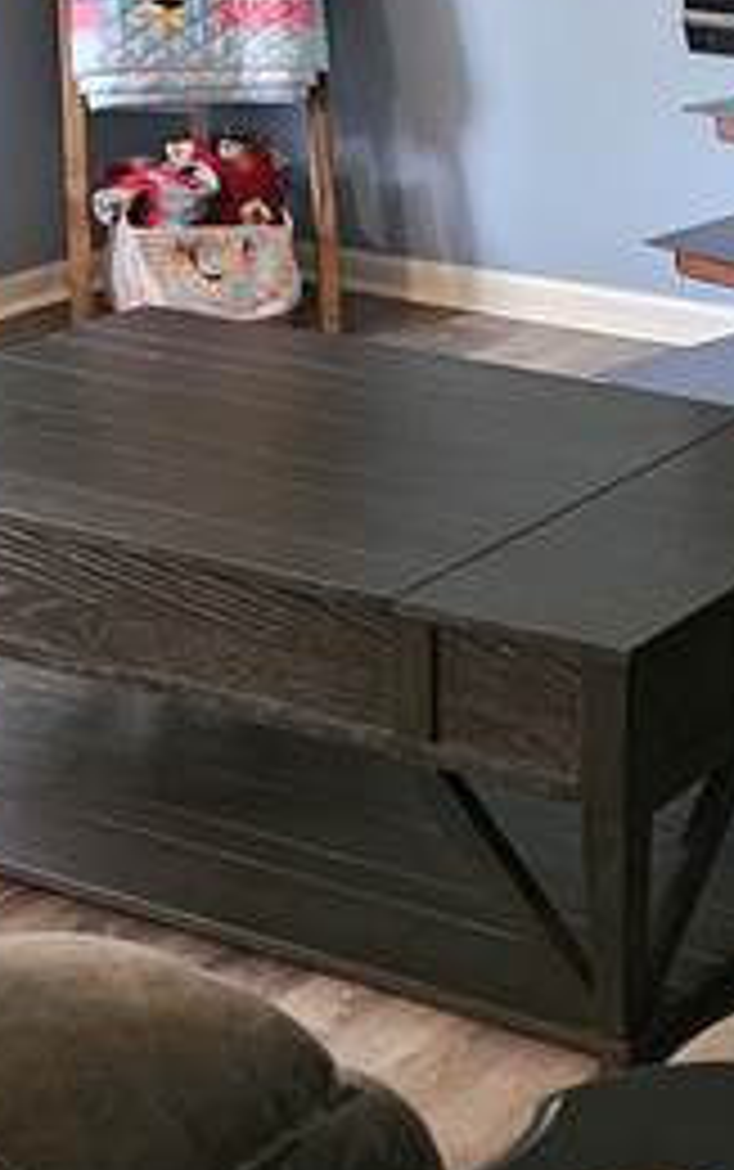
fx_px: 2874
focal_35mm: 90
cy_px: 153
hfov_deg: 14.1
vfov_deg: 22.5
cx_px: 905
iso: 500
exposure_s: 1/24
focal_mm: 5.4
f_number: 1.8
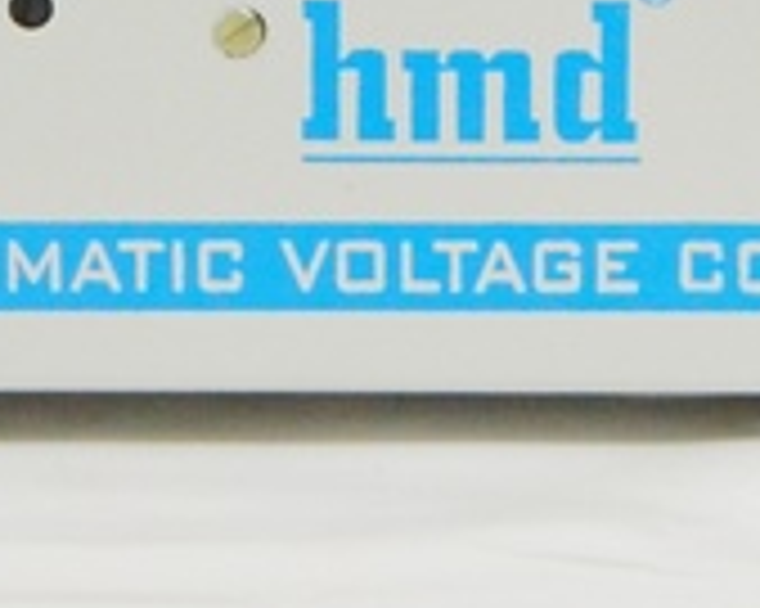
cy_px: -209
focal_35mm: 298
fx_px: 6699
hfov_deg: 6.5
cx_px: 486
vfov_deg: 5.2
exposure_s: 1/8
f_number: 4.5
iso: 800
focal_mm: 18.6
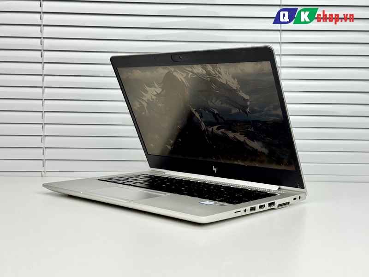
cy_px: 138
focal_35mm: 48
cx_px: 184
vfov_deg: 30.3
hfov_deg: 39.7
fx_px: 512
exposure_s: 1/488
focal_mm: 6.76
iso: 64
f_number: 1.78
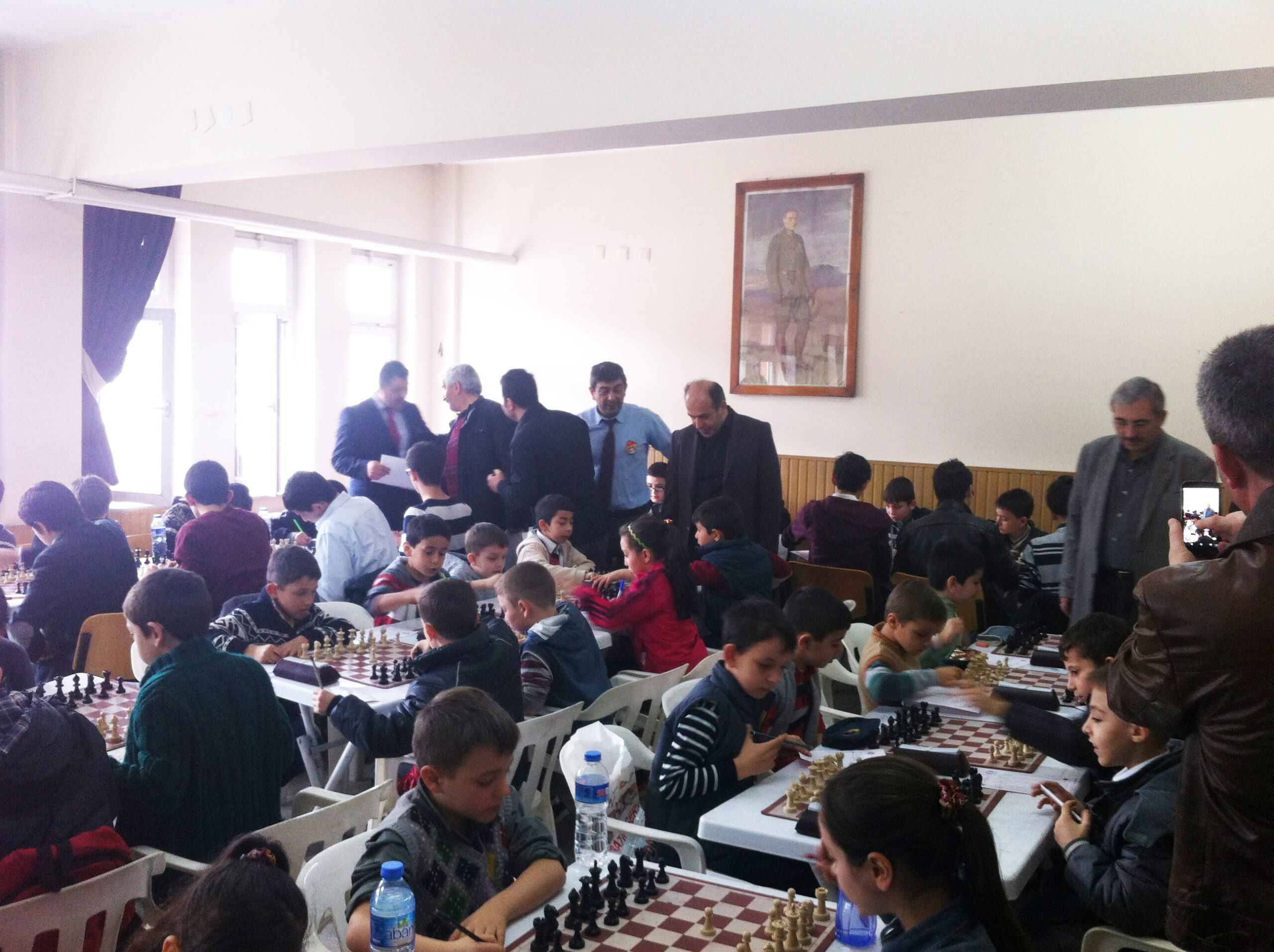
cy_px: 476
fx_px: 1286
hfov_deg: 52.7
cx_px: 637
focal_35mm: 35
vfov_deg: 40.6
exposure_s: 1/15
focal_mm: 3.85
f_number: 2.8
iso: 125
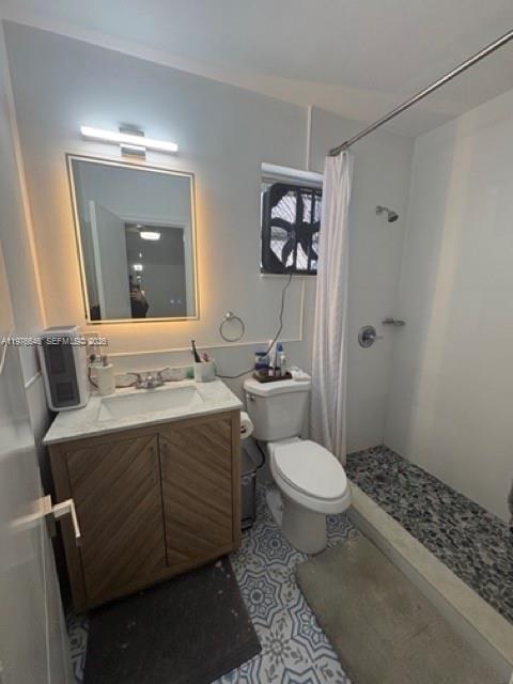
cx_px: 256
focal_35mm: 14
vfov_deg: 102.1
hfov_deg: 85.7
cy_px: 342
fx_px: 277
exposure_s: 1/60
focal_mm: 2.22
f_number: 2.2
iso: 125
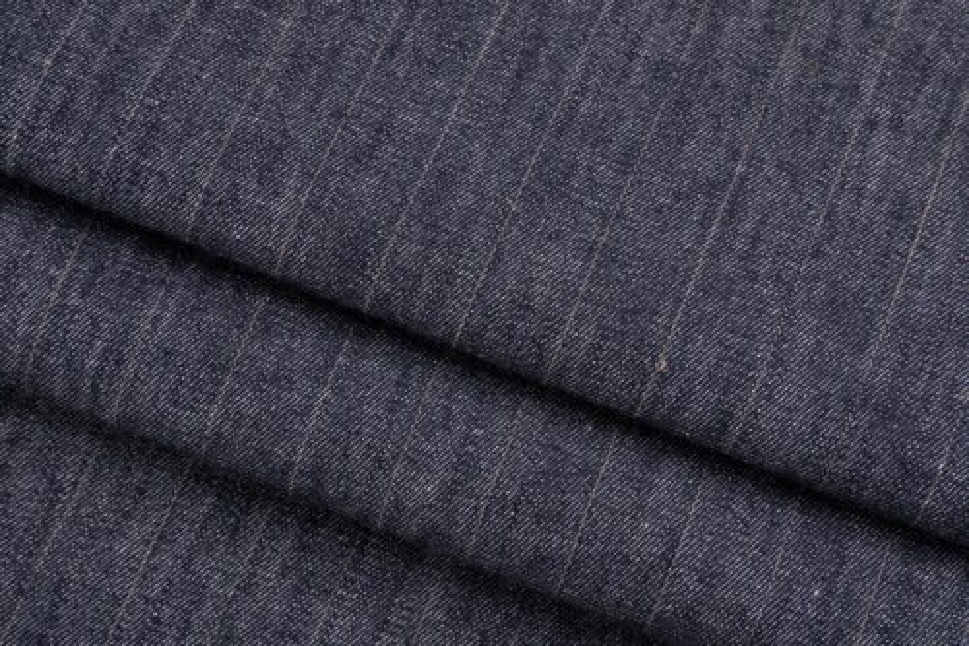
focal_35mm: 75
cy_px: 323
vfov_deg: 18.2
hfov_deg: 27.0
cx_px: 484
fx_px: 2018
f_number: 14
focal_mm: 50
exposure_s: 1/125
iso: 125
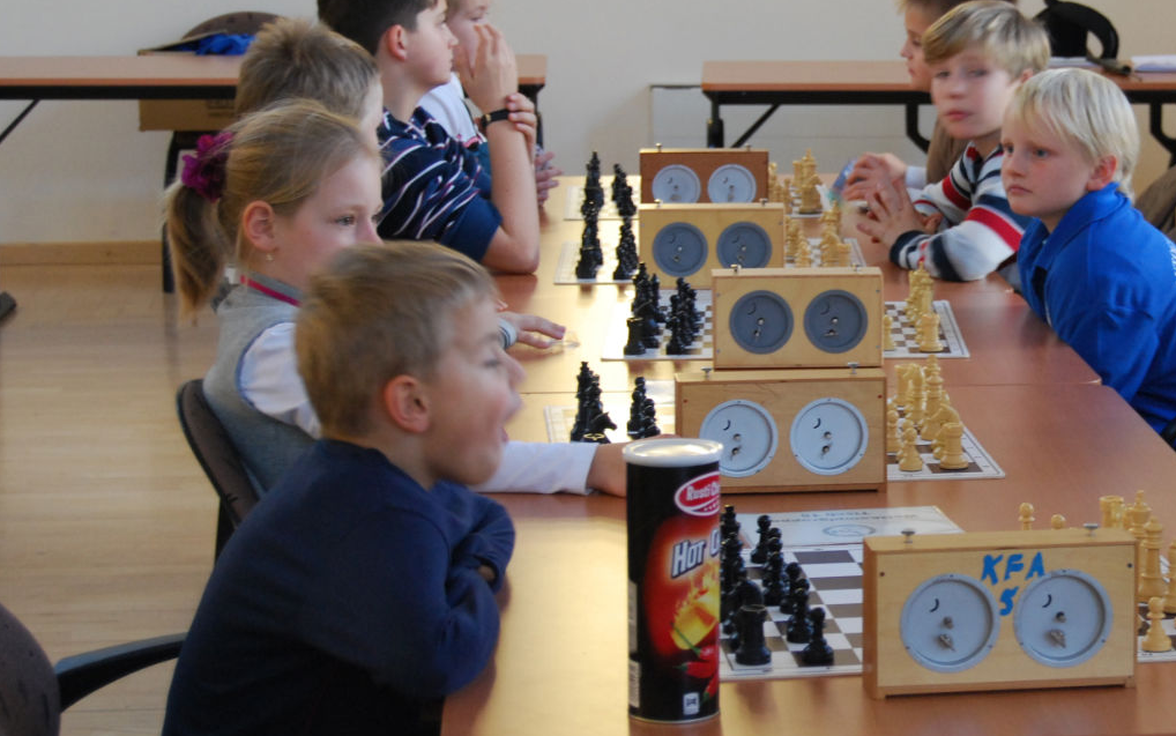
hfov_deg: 20.4
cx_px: 913
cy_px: 326
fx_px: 3238
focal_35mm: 101
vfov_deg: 13.0
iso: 640
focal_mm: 42
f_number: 5.3
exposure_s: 1/30
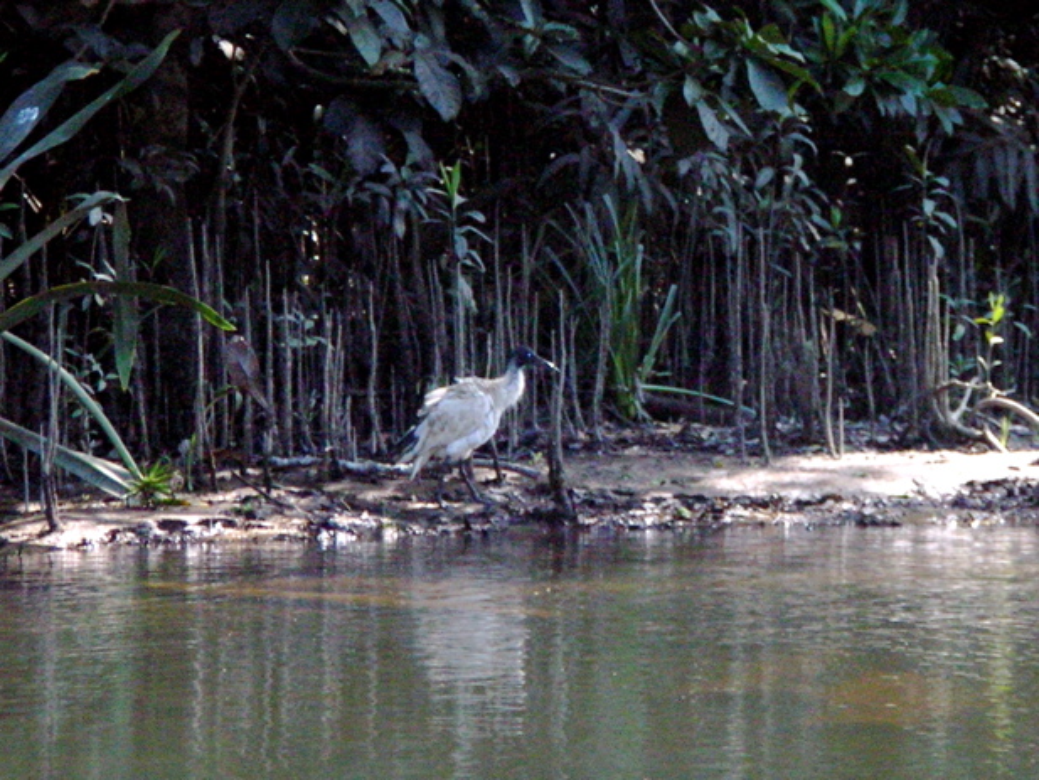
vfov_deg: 7.6
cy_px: 390
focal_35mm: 196
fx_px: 5884
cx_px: 520
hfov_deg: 10.1
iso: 193
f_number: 4
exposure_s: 1/253
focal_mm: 32.4
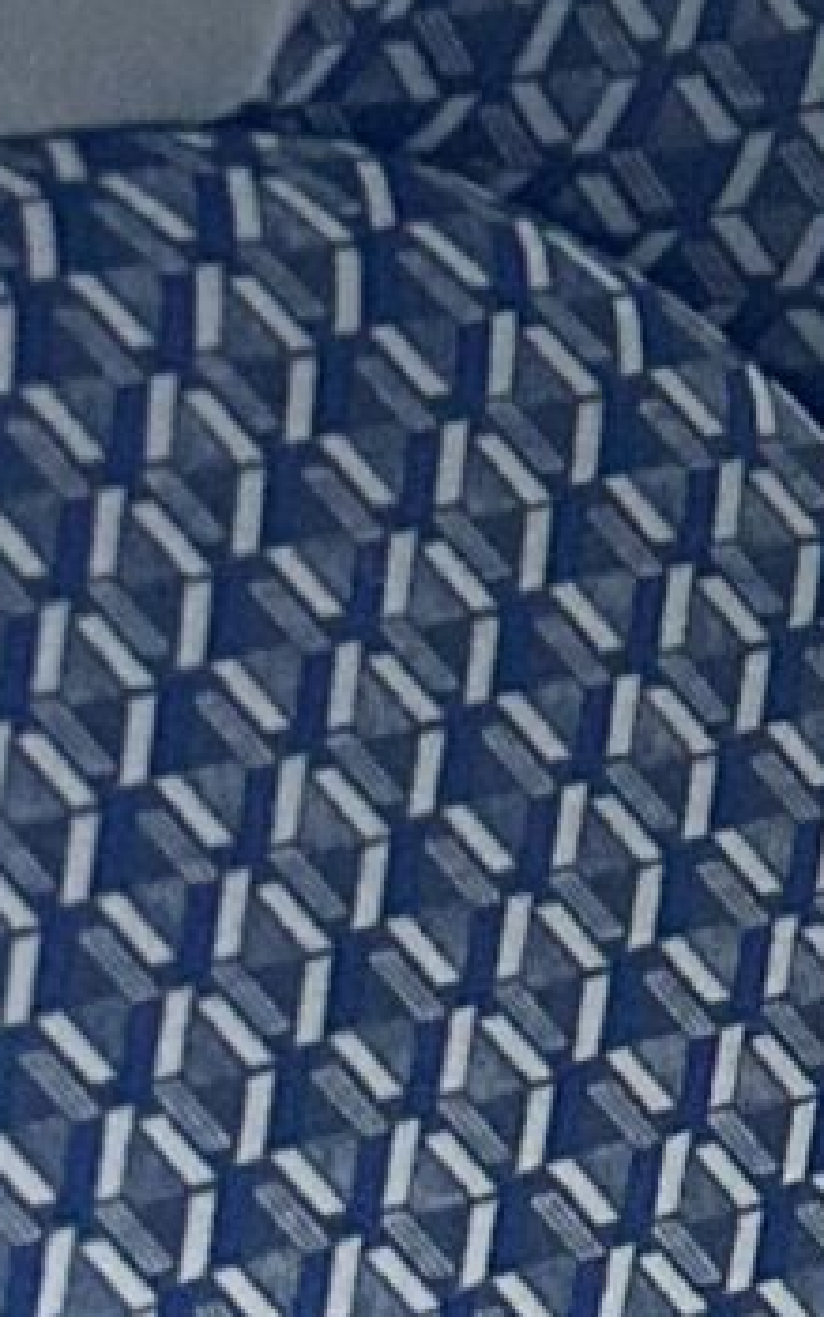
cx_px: 3311
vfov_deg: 10.4
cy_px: 2570
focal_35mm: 186
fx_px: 6678
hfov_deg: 5.9
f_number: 1.78
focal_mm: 6.86
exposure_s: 1/51
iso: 250
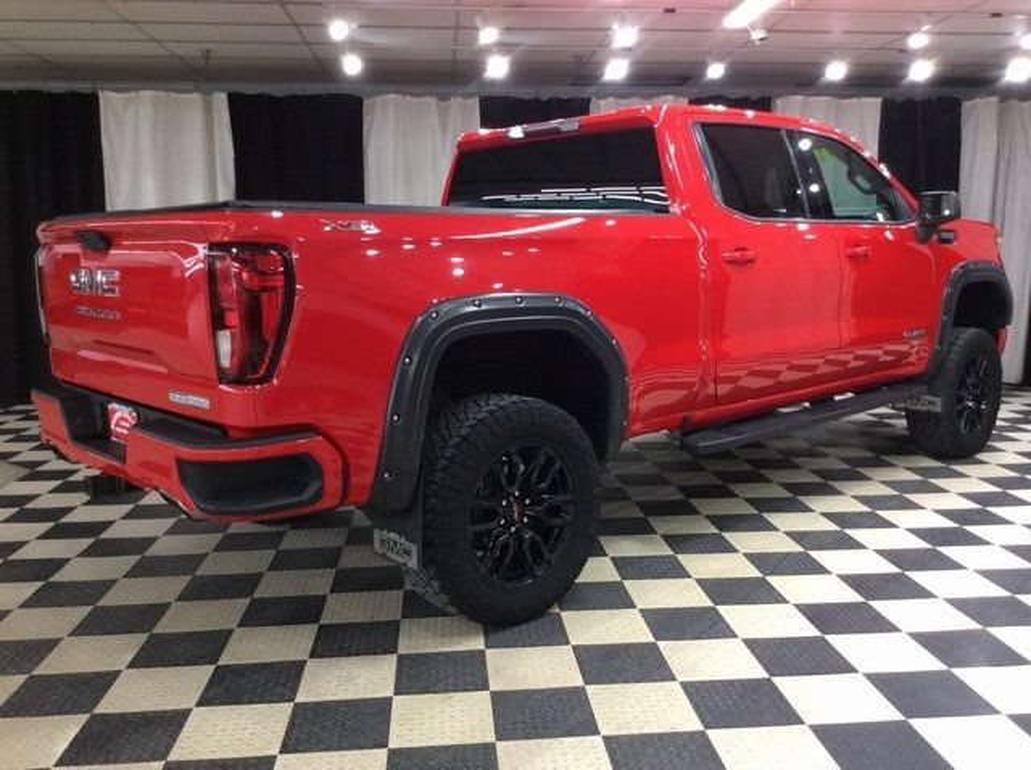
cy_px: 385
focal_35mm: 32
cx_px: 516
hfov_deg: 56.9
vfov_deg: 44.1
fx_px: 952
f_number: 2.4
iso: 100
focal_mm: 3.3
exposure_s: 1/24
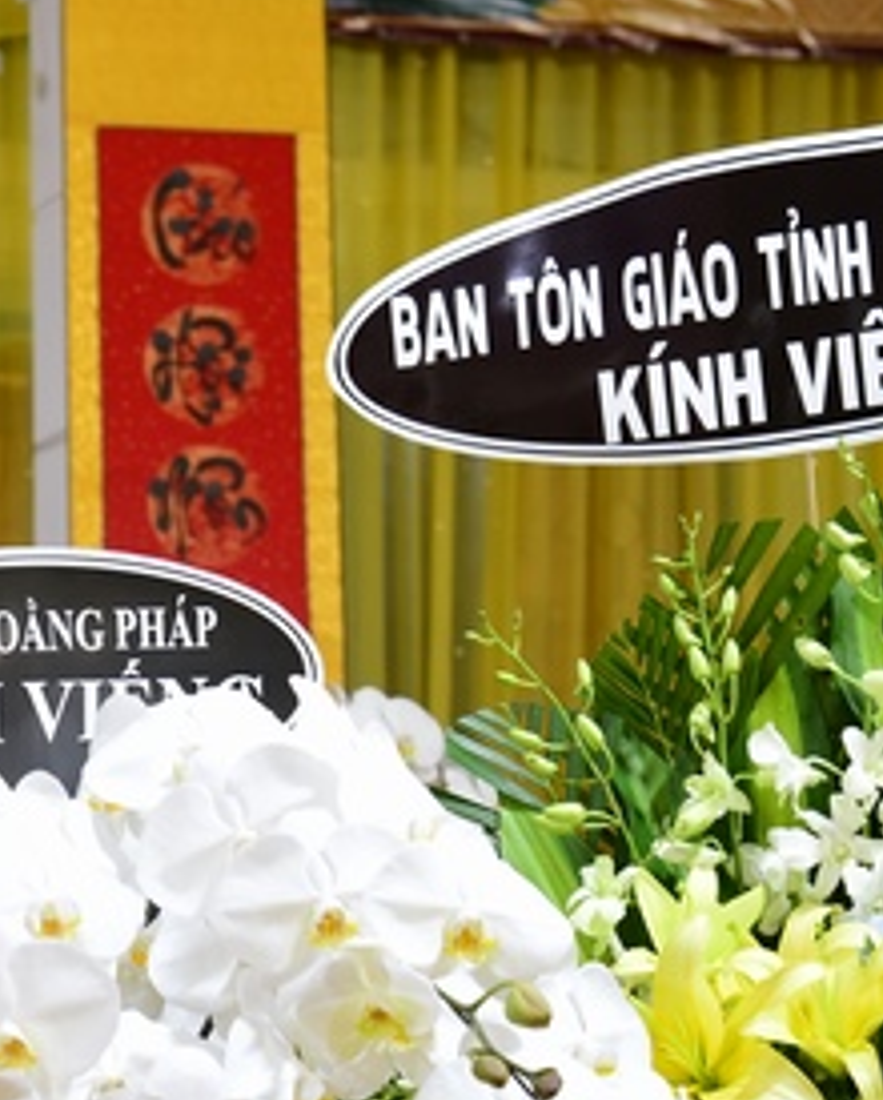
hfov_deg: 11.8
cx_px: -64
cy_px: 791
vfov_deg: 14.9
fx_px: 4205
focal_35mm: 129
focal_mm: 58
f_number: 5
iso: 1250
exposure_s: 1/40
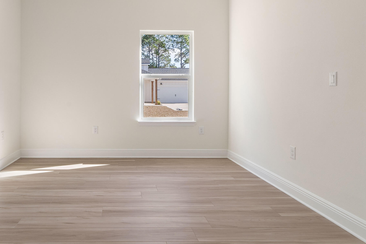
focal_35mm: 25
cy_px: 93
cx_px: 125
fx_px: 254
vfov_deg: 50.8
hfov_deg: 69.7
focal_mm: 10
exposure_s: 1/10
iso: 250
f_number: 8
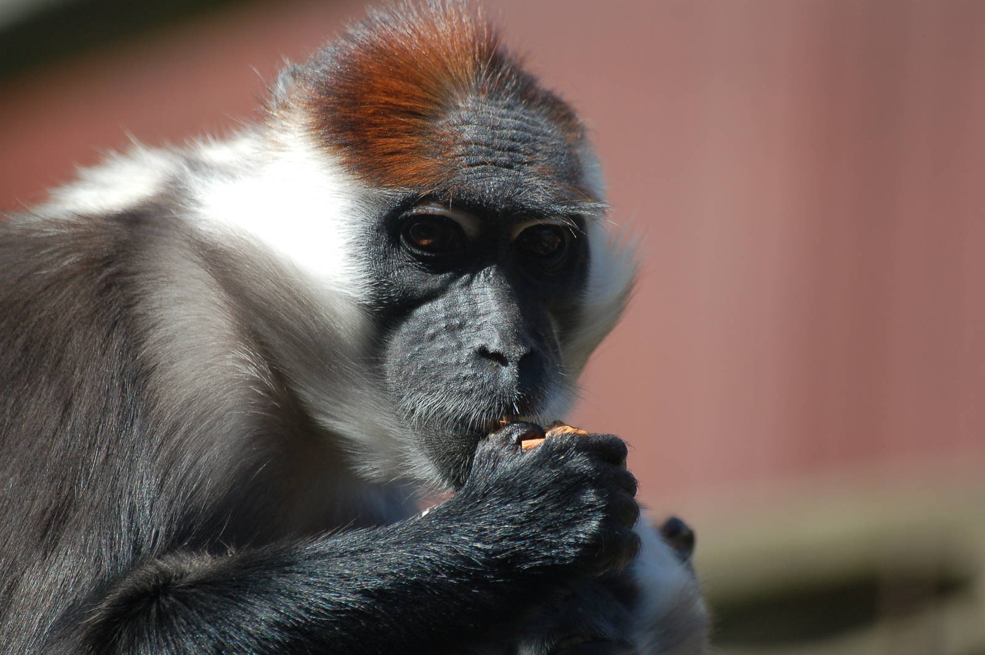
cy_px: 328
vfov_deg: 3.8
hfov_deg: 5.7
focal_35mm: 360
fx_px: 9842
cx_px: 492
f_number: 5.3
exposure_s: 1/800
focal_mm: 240
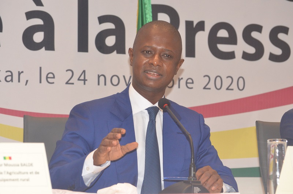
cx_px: 146
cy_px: 97
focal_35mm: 165
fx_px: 1339
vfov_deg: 8.3
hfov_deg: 12.5
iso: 1600
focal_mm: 110
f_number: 11
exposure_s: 1/250
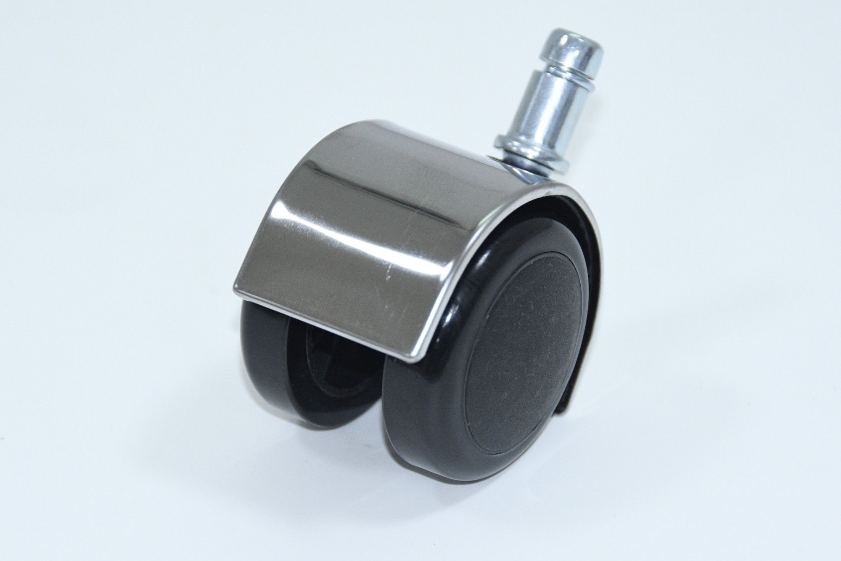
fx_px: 6073
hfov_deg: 7.9
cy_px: 280
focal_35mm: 260
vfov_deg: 5.3
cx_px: 420
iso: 2500
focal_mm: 130
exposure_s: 1/200
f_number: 5.6
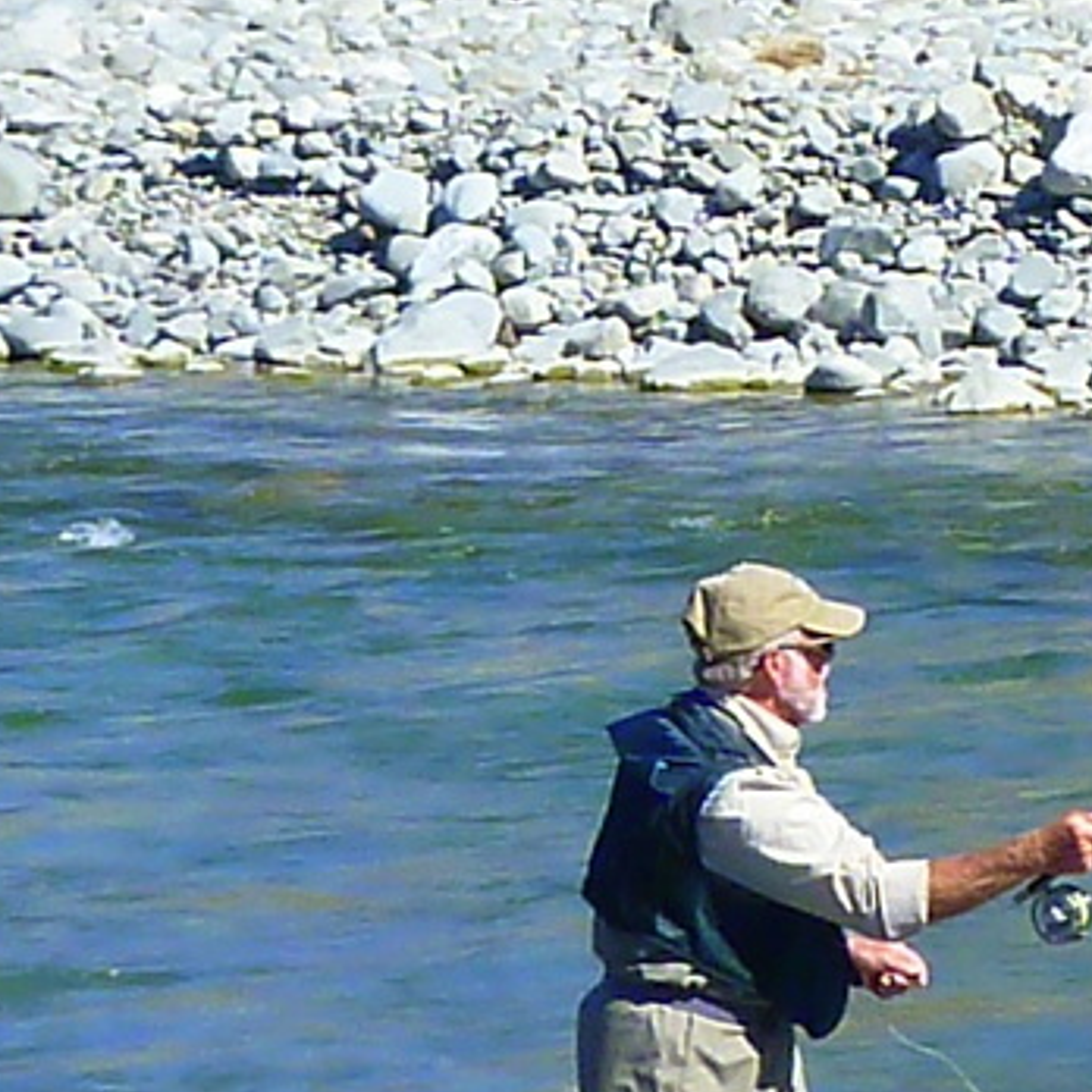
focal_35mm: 237
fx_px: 8459
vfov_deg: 7.4
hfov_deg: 7.4
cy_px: 202
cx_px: 1064
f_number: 3.3
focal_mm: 4.9
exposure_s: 1/640
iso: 80
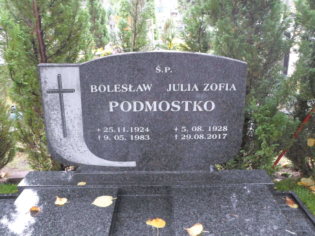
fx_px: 328
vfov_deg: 39.7
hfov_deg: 51.4
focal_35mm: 36
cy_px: 118
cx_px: 158
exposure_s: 1/10
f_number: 3
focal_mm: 6.5
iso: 400
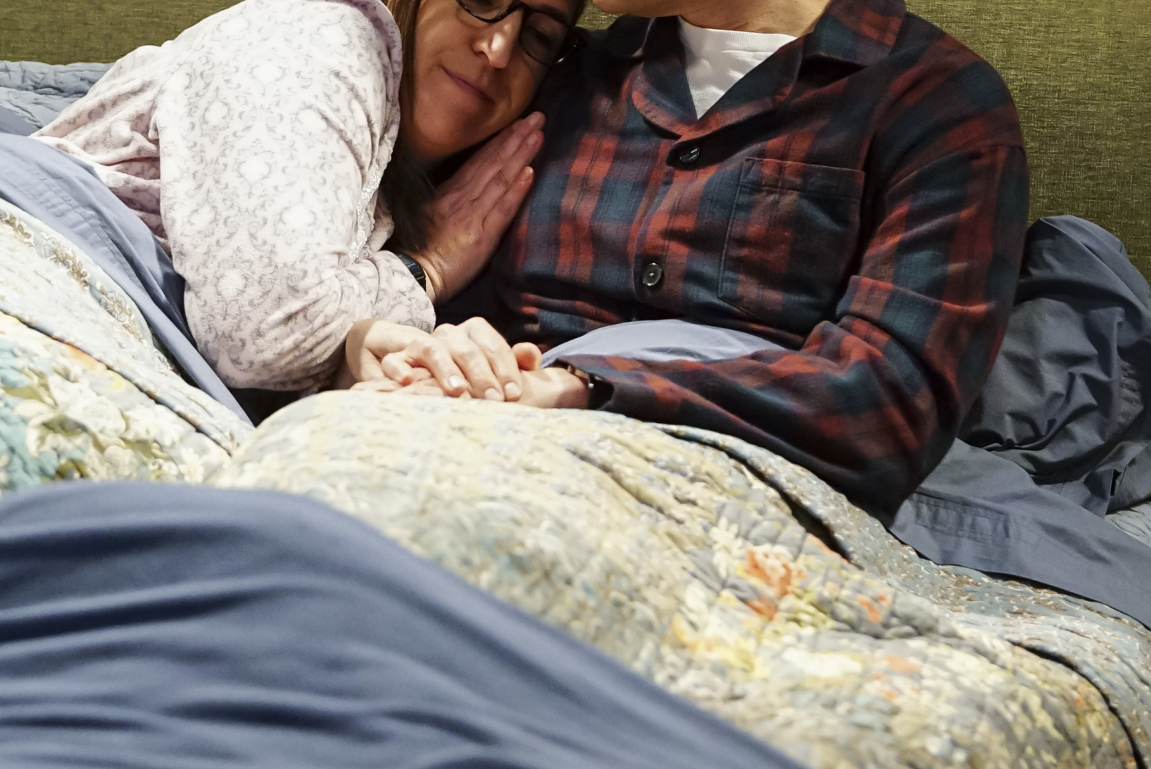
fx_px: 8029
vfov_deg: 5.5
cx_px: 395
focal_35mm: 251
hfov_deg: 8.2
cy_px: 178
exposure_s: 1/160
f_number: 3.5
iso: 6400
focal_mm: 135
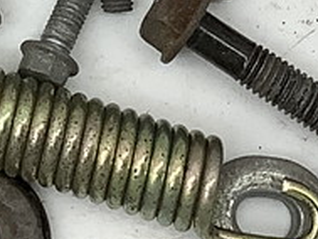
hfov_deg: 9.3
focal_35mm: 210
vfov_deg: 6.7
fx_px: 1930
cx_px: -10
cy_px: -328
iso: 64
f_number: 2.4
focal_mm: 3.3
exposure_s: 1/120
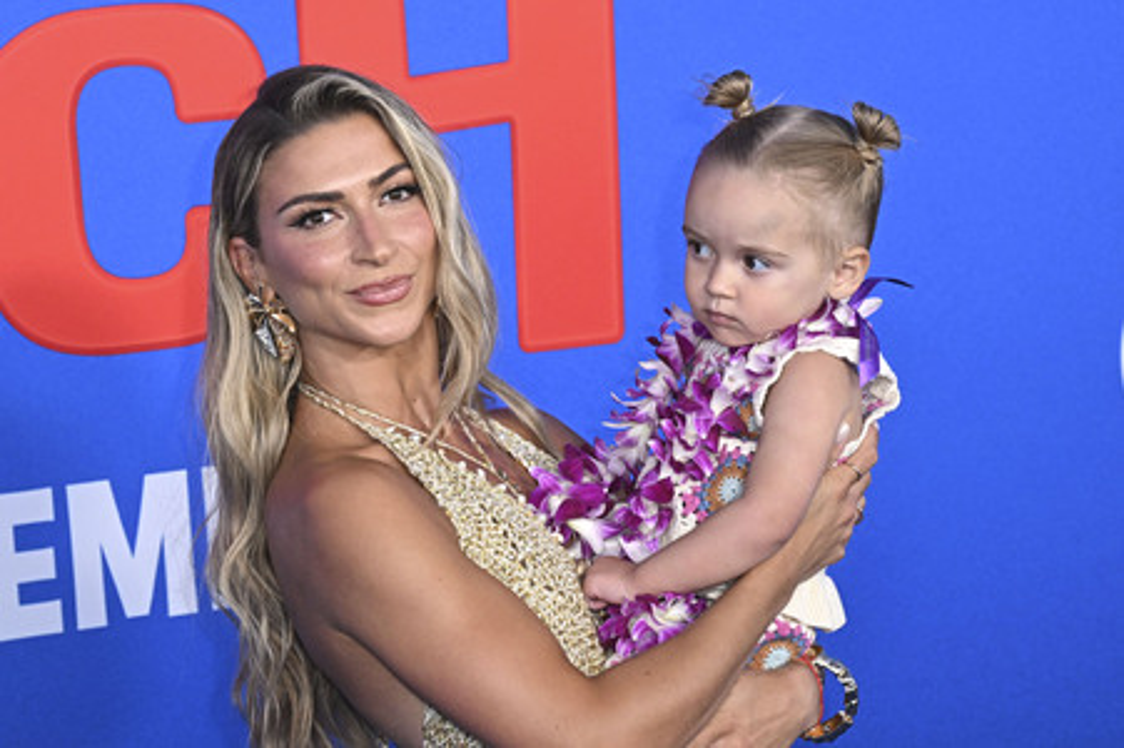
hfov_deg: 23.7
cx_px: 562
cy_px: 374
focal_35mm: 86
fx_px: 2683
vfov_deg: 15.9
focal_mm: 86
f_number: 6.3
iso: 1600
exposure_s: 1/200
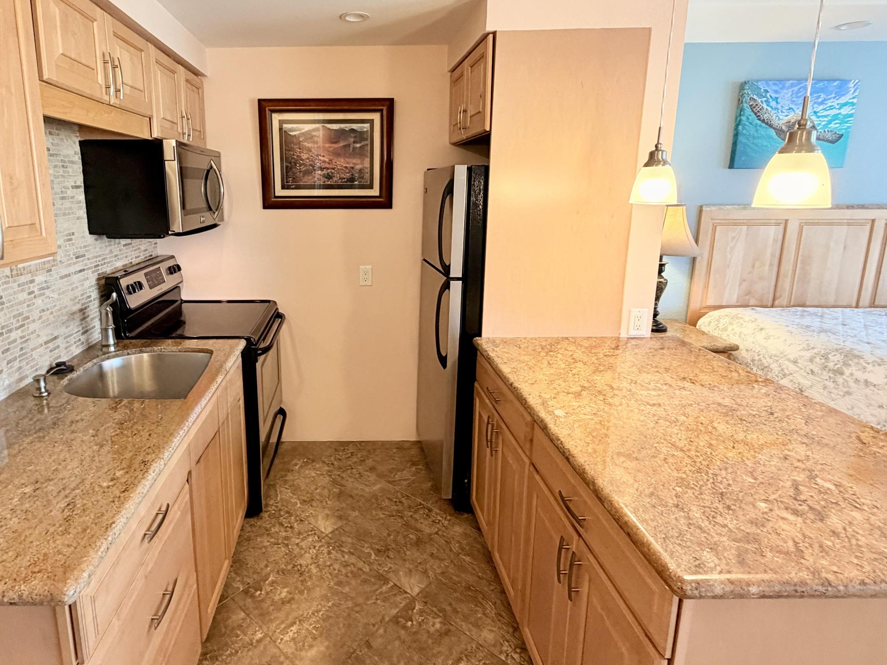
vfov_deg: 65.7
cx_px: 352
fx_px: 513
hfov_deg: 80.7
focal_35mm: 20
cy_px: 288
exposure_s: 1/60
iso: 200
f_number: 2.2
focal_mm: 2.22
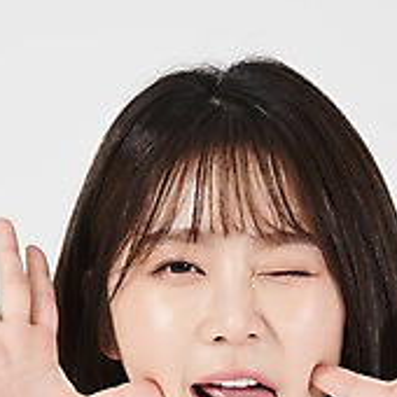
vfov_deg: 4.5
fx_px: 5073
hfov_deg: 4.5
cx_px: 223
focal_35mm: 391
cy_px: 402
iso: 100
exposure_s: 1/125
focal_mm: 195
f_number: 13
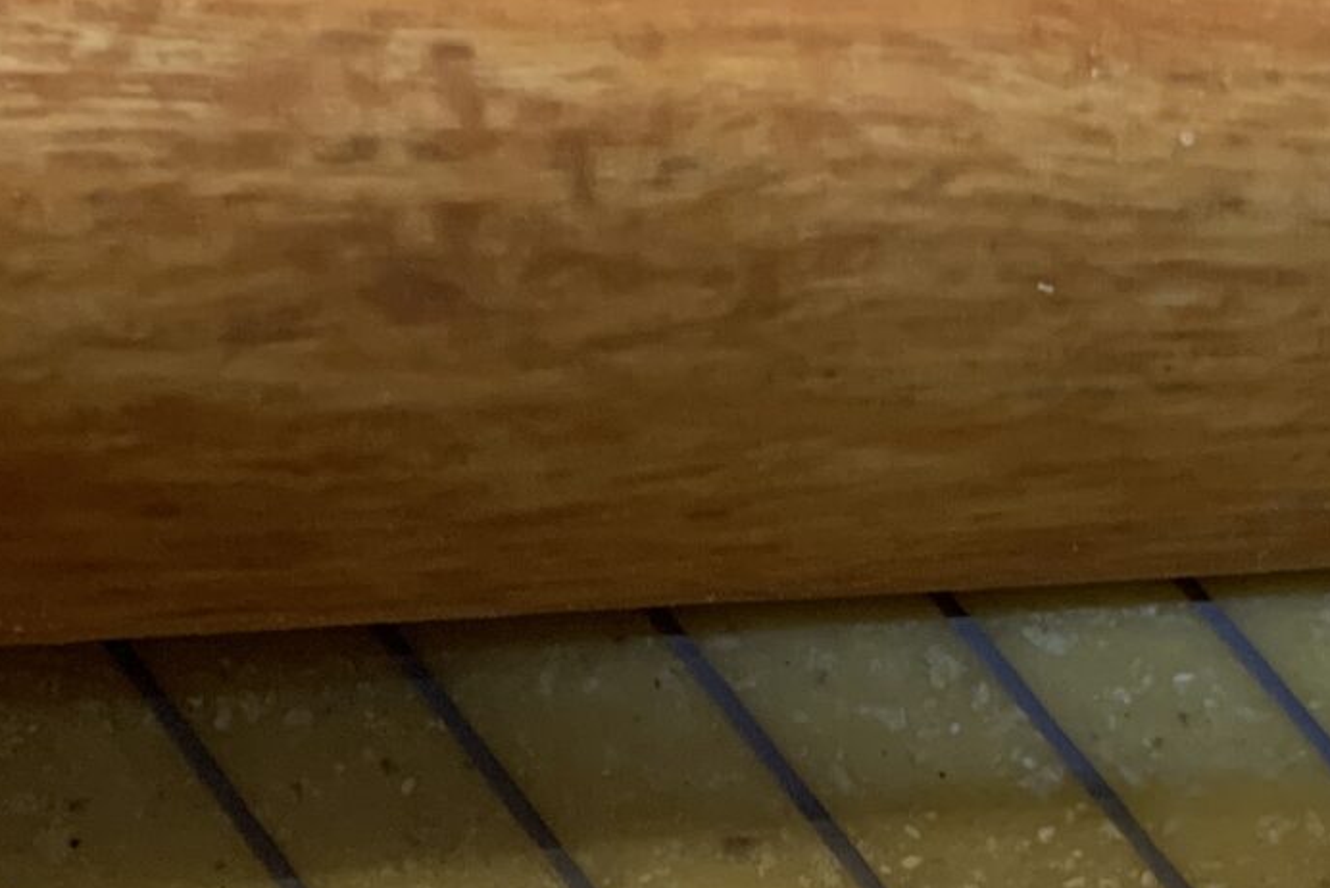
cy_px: 692
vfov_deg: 13.6
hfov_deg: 20.2
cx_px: 1001
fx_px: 3696
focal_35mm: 100
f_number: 1.8
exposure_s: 1/50
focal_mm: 4.25
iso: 160
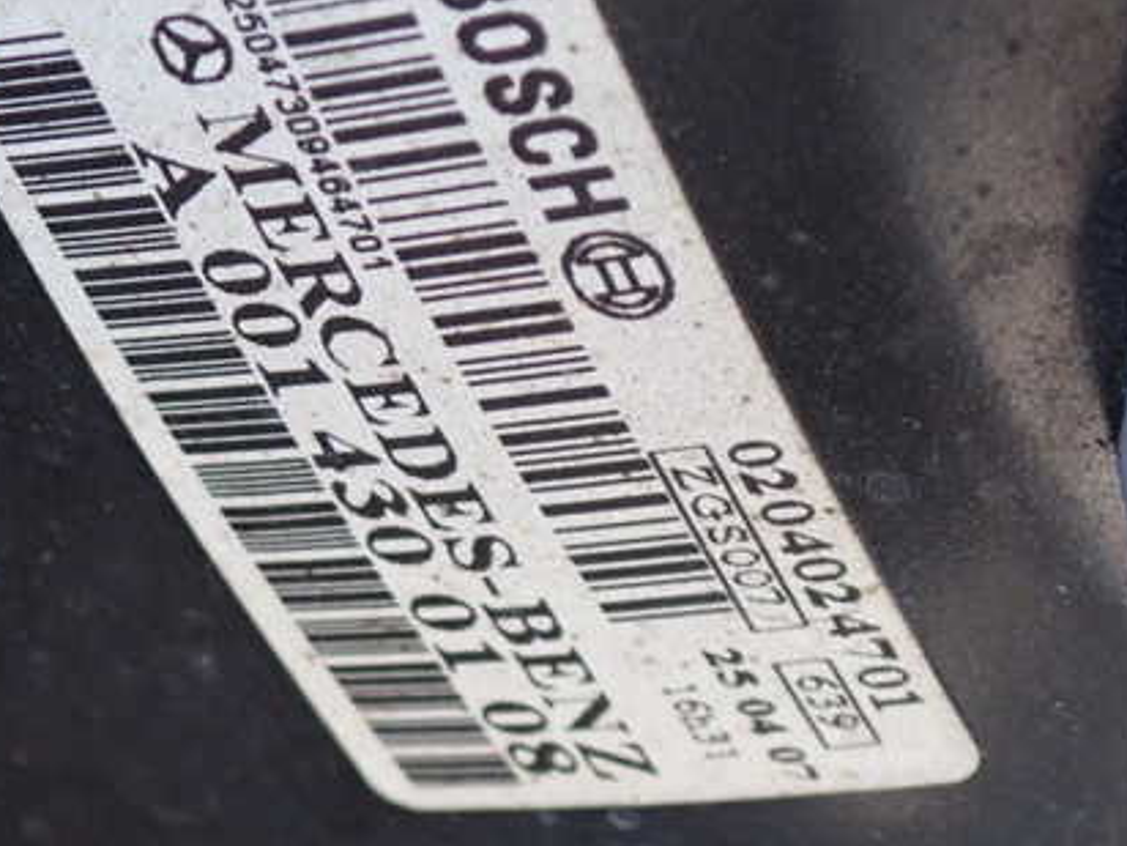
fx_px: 4460
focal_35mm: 137
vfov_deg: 10.8
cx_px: 432
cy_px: 326
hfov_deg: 14.4
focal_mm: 16.79
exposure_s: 1/60
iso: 800
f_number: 4.7
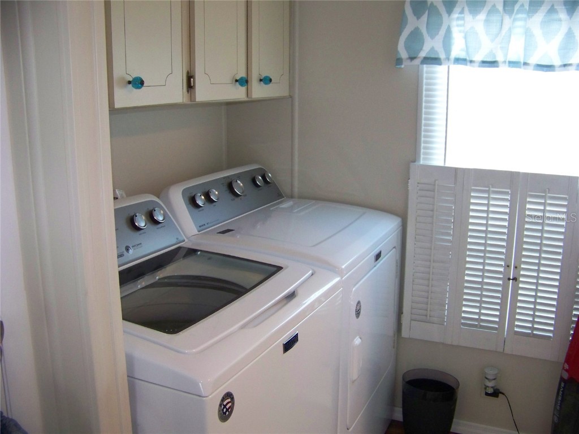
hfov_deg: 51.4
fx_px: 602
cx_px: 290
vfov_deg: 39.7
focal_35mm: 36
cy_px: 217
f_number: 2.8
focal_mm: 5.85
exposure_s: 1/30
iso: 200
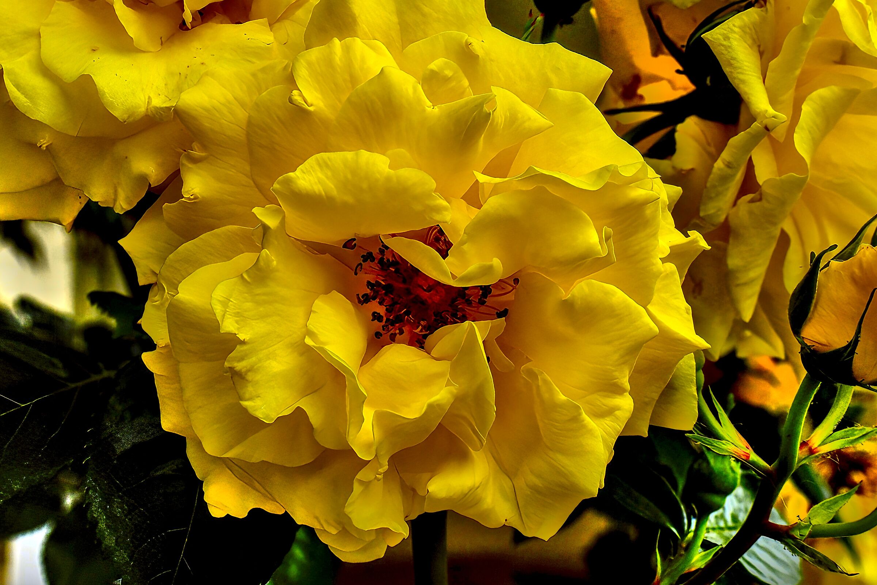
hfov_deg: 37.9
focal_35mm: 52
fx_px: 1279
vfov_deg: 25.8
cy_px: 292
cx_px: 438
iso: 200
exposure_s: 1/125
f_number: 8
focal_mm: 35
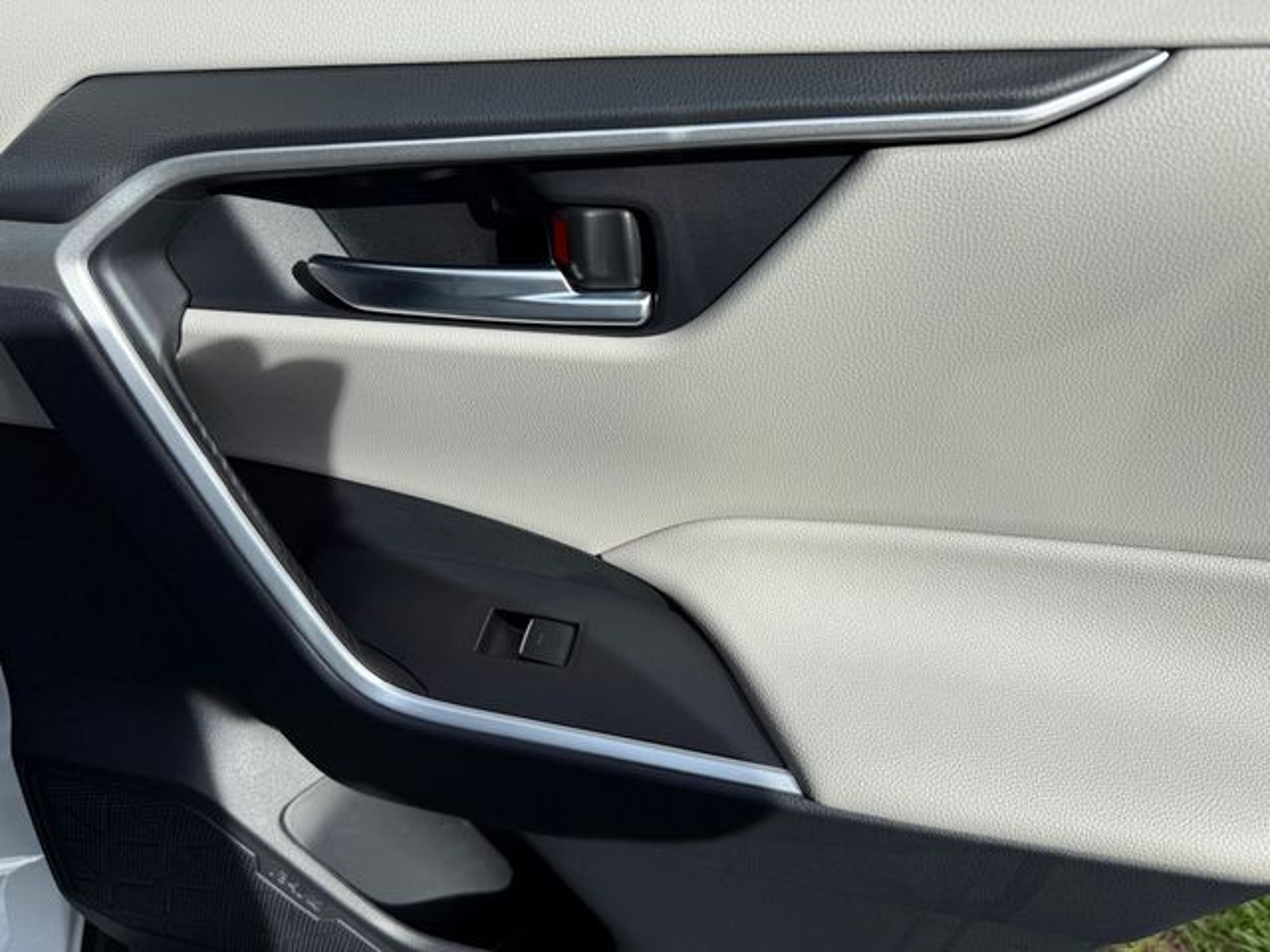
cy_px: 476
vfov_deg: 56.8
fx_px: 881
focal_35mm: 24
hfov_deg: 71.6
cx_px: 635
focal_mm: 6.76
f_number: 1.78
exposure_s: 1/3759
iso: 80
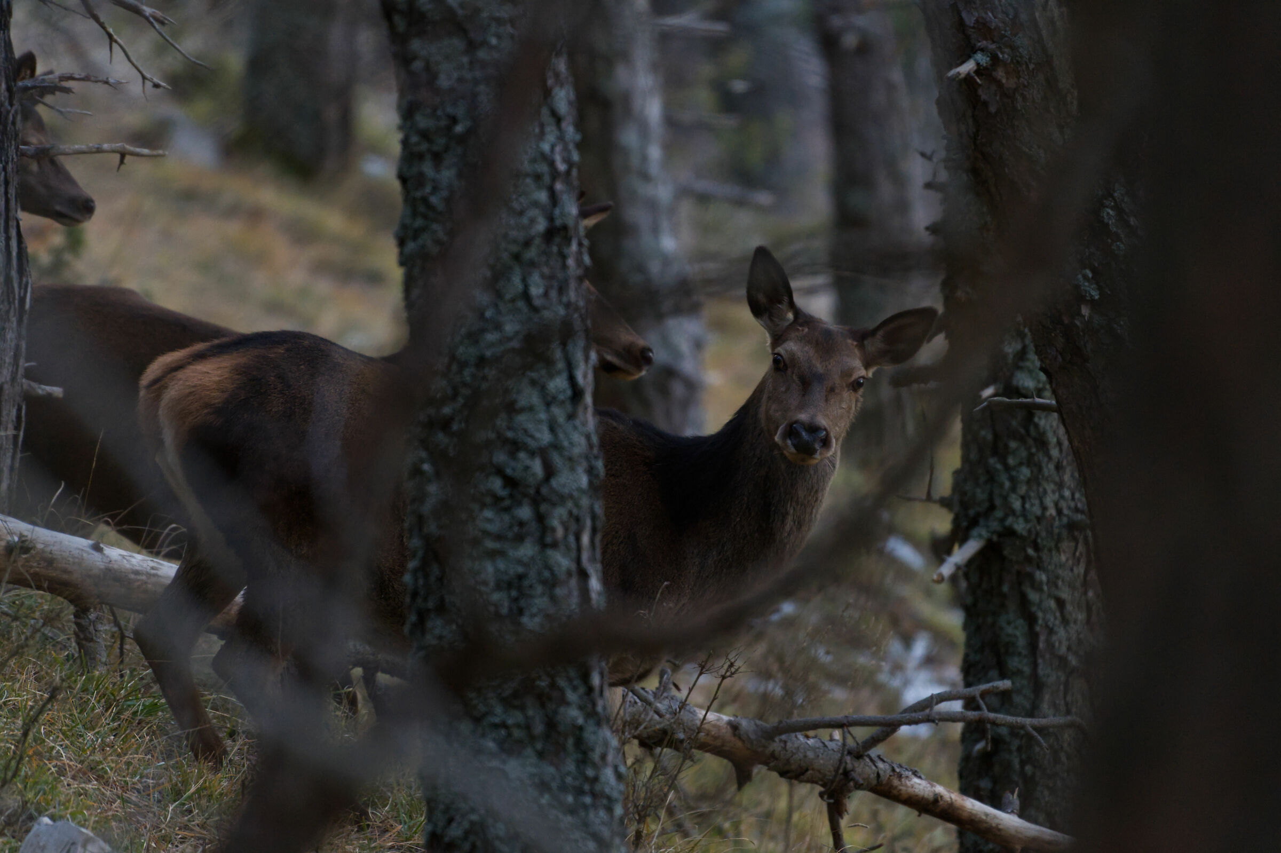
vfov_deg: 2.2
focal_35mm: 630
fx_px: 22407
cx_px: 640
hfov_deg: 3.3
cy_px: 426
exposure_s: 1/400
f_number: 5.6
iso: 2500
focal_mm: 420
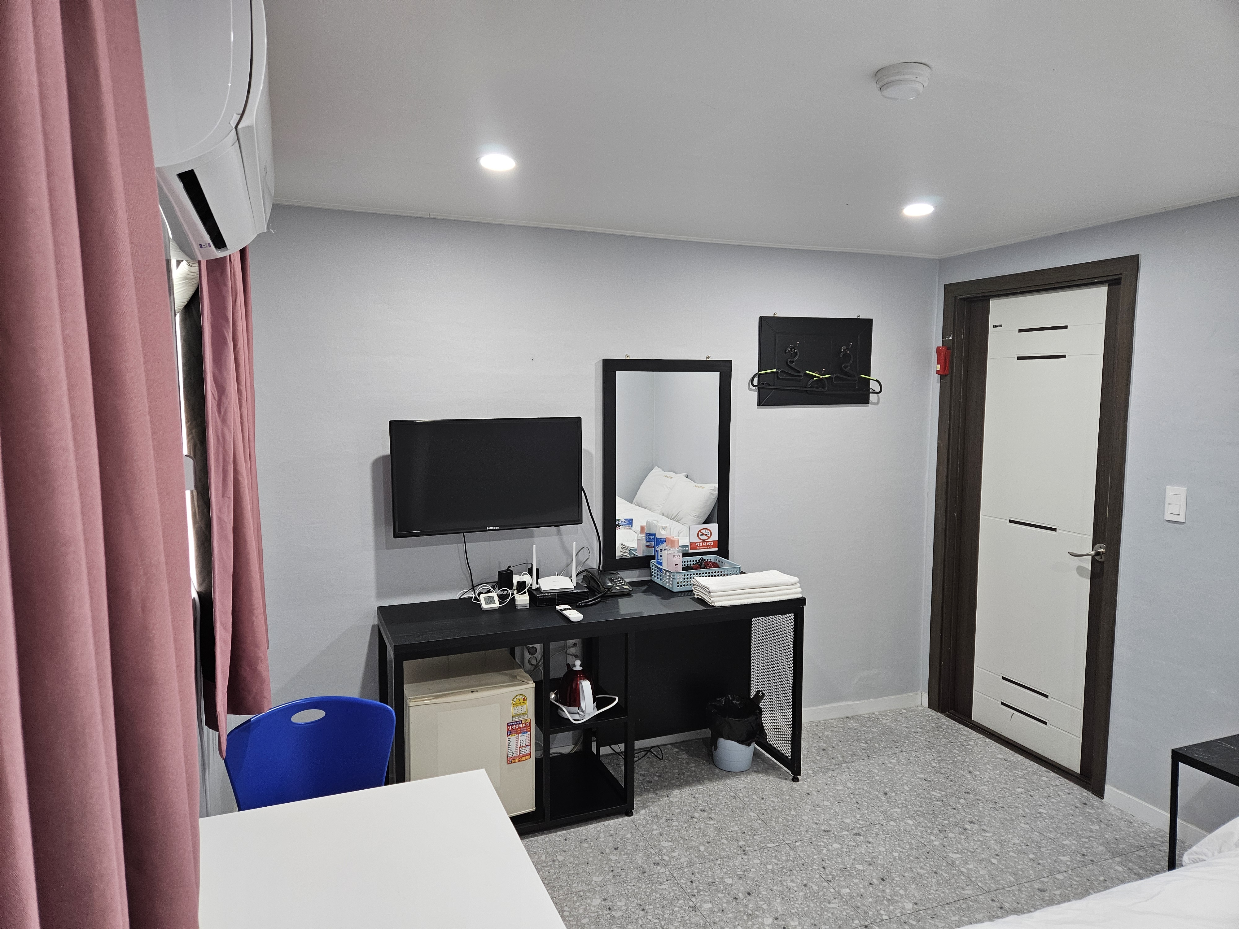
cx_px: 620
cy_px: 464
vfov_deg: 58.9
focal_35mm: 23
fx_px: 823
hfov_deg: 73.9
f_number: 1.8
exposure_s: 1/120
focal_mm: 5.4
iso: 250
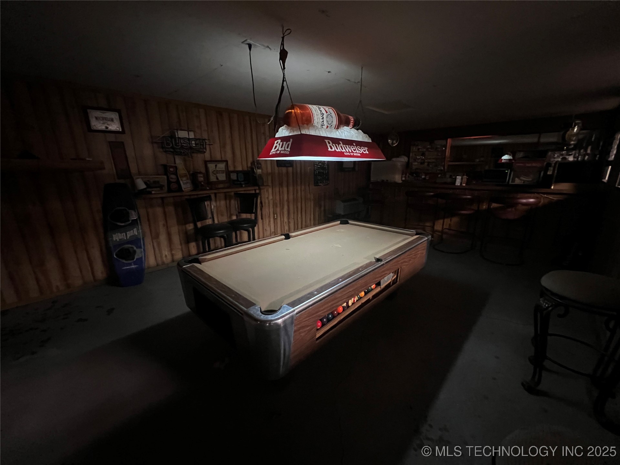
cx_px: 310
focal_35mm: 13
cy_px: 232
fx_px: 233
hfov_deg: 106.2
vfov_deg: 89.9
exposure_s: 1/30
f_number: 1.8
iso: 1000
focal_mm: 1.57
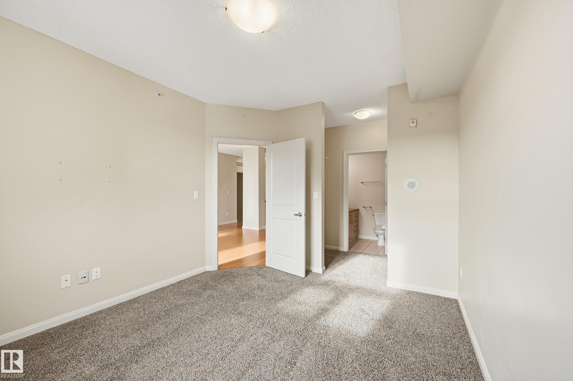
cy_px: 190
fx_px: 223
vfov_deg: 81.1
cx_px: 286
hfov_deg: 104.3
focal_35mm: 14
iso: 100
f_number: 8
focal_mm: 14
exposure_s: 1/60
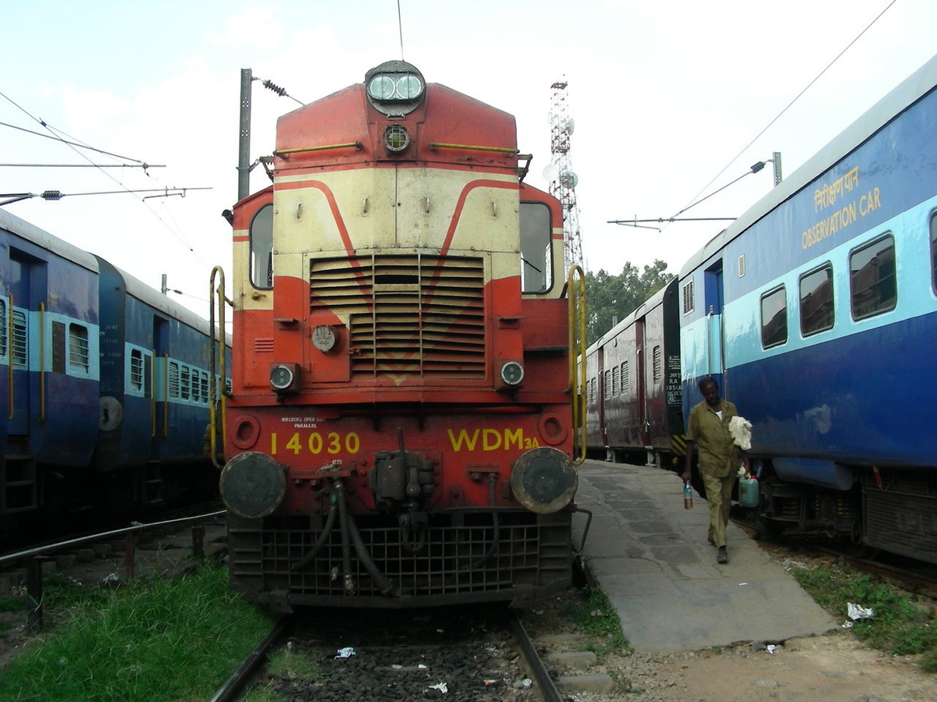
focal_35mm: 38
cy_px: 351
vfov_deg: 37.7
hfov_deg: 49.0
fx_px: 1029
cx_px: 468
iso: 50
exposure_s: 1/170
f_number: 4
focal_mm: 6.3
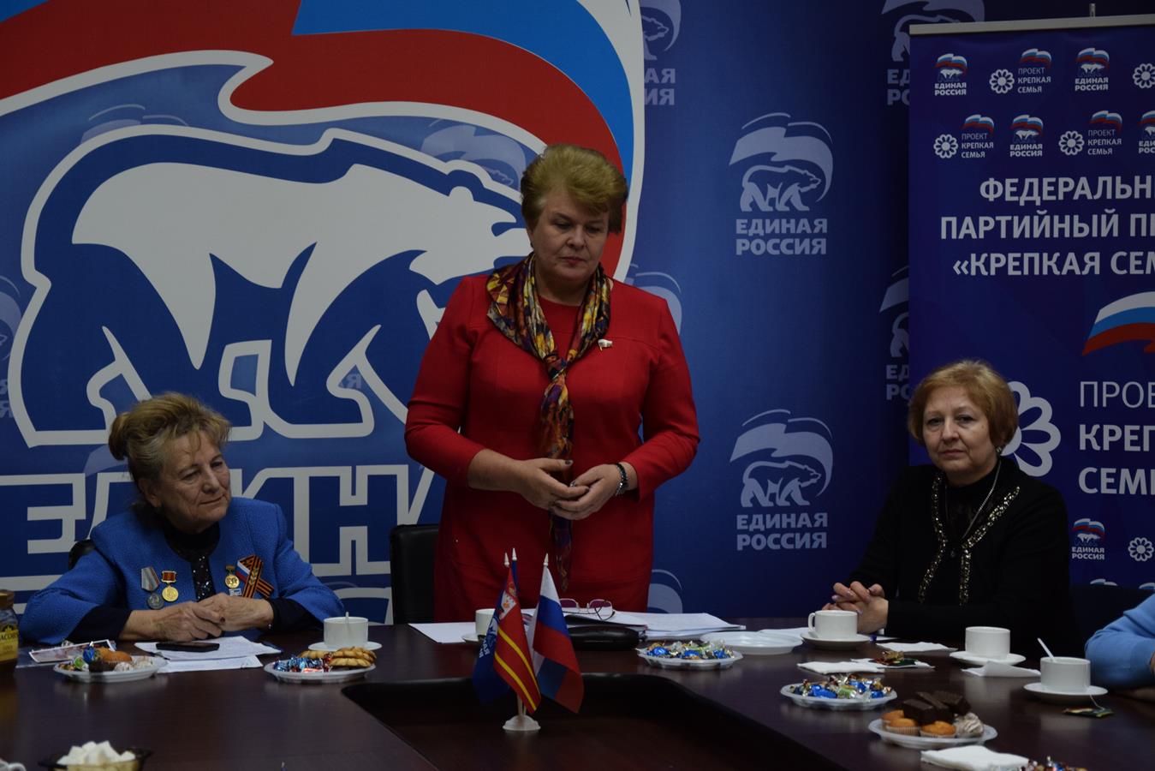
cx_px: 578
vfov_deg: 14.7
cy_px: 386
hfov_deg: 21.9
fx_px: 2984
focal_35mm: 93
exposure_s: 1/60
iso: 800
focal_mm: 62
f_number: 5.3
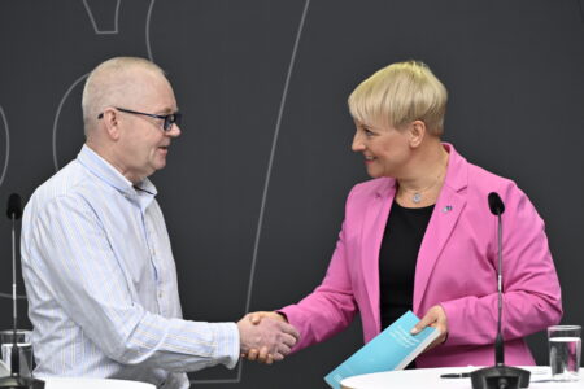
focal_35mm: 165
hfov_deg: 12.5
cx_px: 292
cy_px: 194
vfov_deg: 8.3
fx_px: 2676
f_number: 4
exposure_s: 1/250
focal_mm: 165
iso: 1000
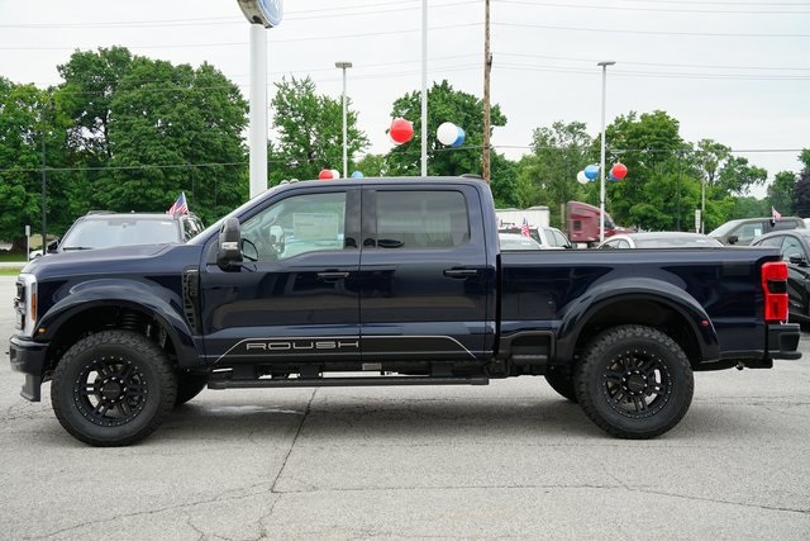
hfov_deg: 44.5
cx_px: 405
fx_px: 990
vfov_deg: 30.5
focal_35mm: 44
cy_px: 270
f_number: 7.1
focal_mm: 44
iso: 100
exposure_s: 1/80
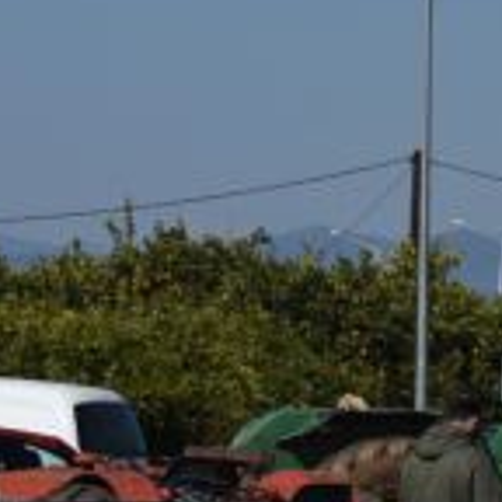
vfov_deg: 4.1
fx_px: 6988
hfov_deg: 4.1
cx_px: 805
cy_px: 385
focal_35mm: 426
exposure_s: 1/1000
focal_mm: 75
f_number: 8
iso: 160
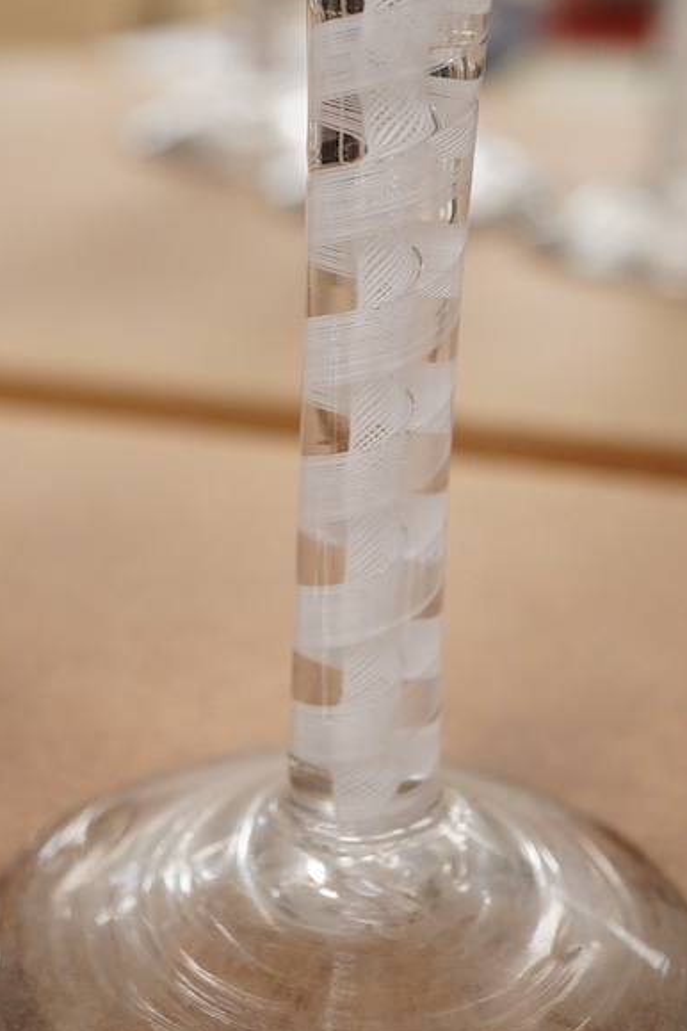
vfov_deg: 28.5
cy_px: 274
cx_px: 329
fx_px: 2004
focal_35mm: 70
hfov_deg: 19.5
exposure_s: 1/125
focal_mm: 30
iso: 1250
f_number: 8
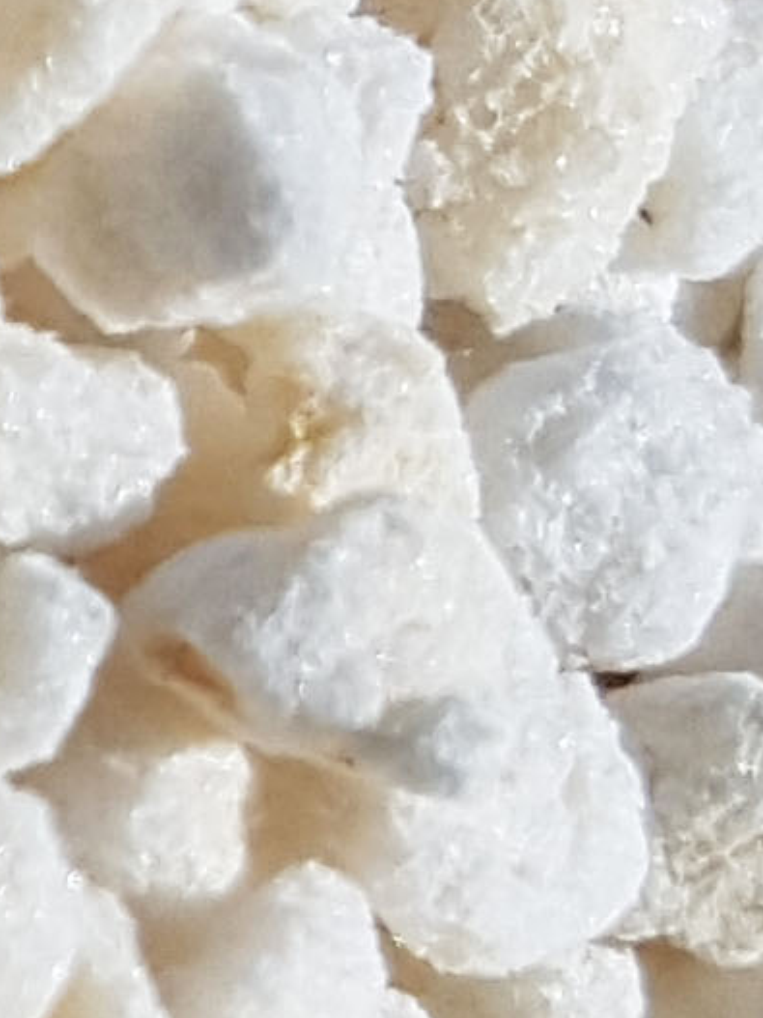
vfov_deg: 9.9
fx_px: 5851
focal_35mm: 199
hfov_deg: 6.6
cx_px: -1725
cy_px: 469
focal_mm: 4.2
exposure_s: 1/6368
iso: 50
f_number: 1.7
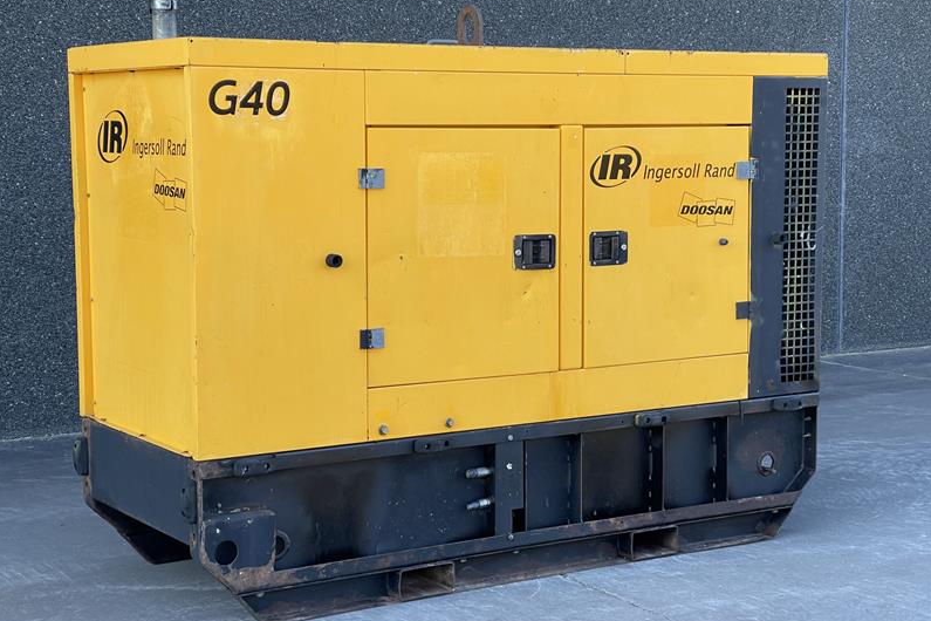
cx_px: 465
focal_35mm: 67
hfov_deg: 30.1
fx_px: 1733
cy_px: 315
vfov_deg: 20.3
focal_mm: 7.5
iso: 20
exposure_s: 1/104
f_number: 2.2
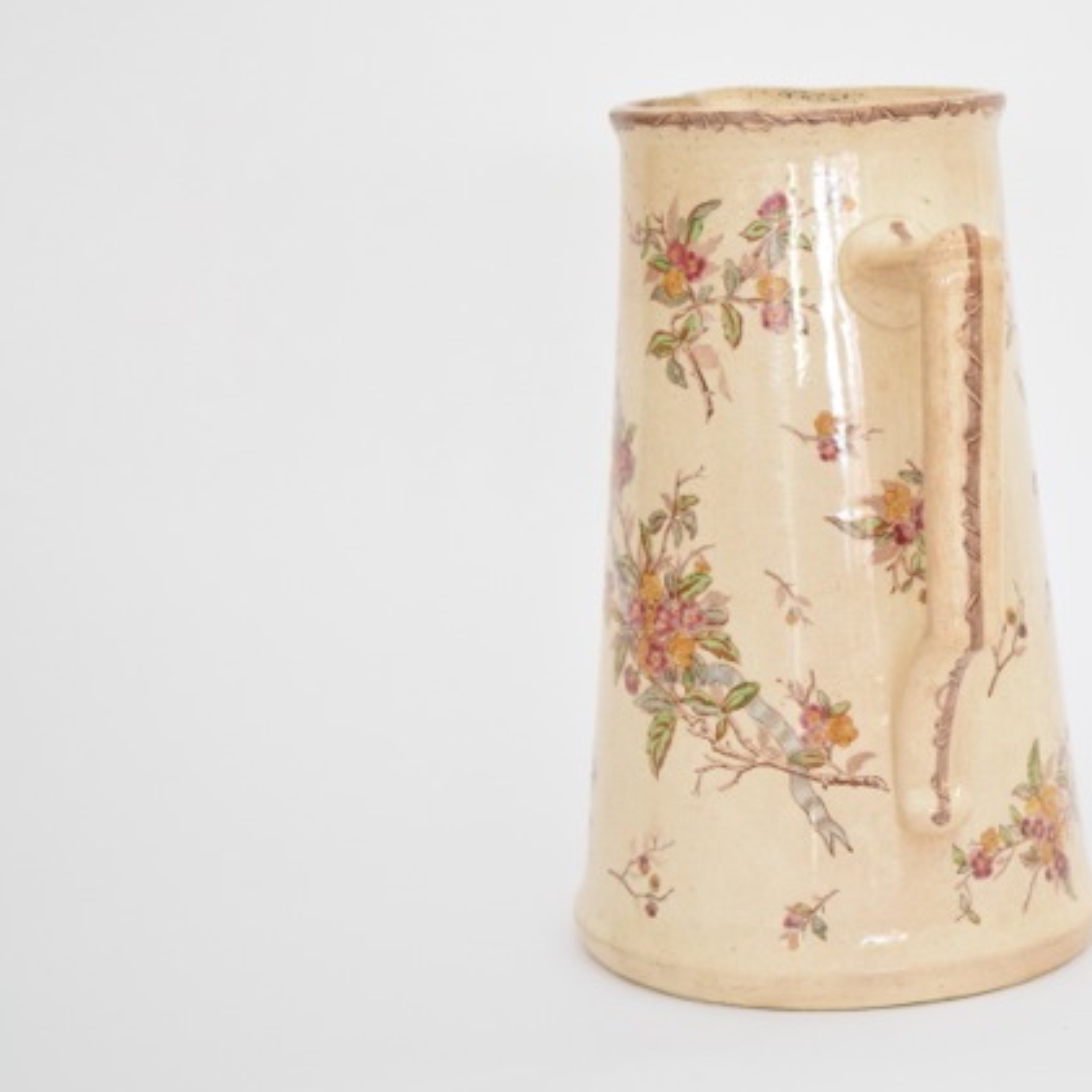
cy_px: 546
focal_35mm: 93
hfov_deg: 18.6
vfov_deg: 18.7
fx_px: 3319
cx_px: 822
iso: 1600
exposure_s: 1/125
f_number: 5.6
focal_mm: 48
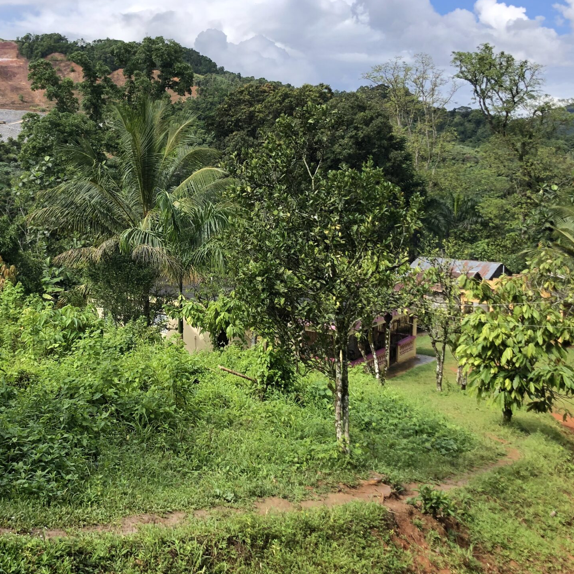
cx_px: 189
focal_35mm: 44
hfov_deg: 37.9
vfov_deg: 38.2
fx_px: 825
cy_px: 232
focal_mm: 3.99
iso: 20
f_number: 1.8
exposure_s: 1/1600
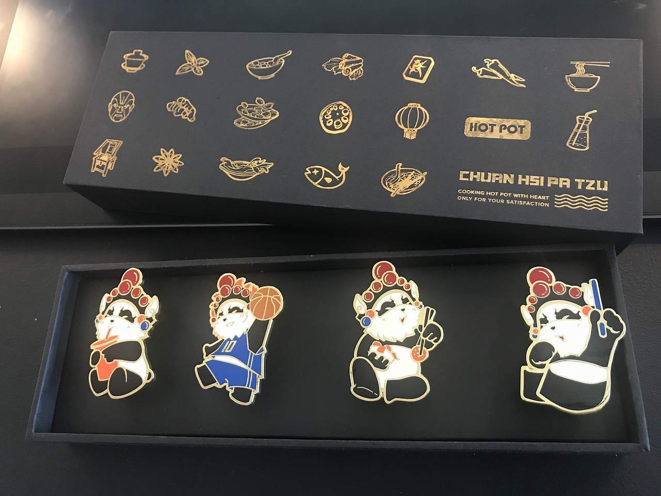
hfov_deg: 63.4
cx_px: 330
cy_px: 248
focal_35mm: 28
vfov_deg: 49.7
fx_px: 535
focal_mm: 3.99
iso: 100
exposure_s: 1/8
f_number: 1.8
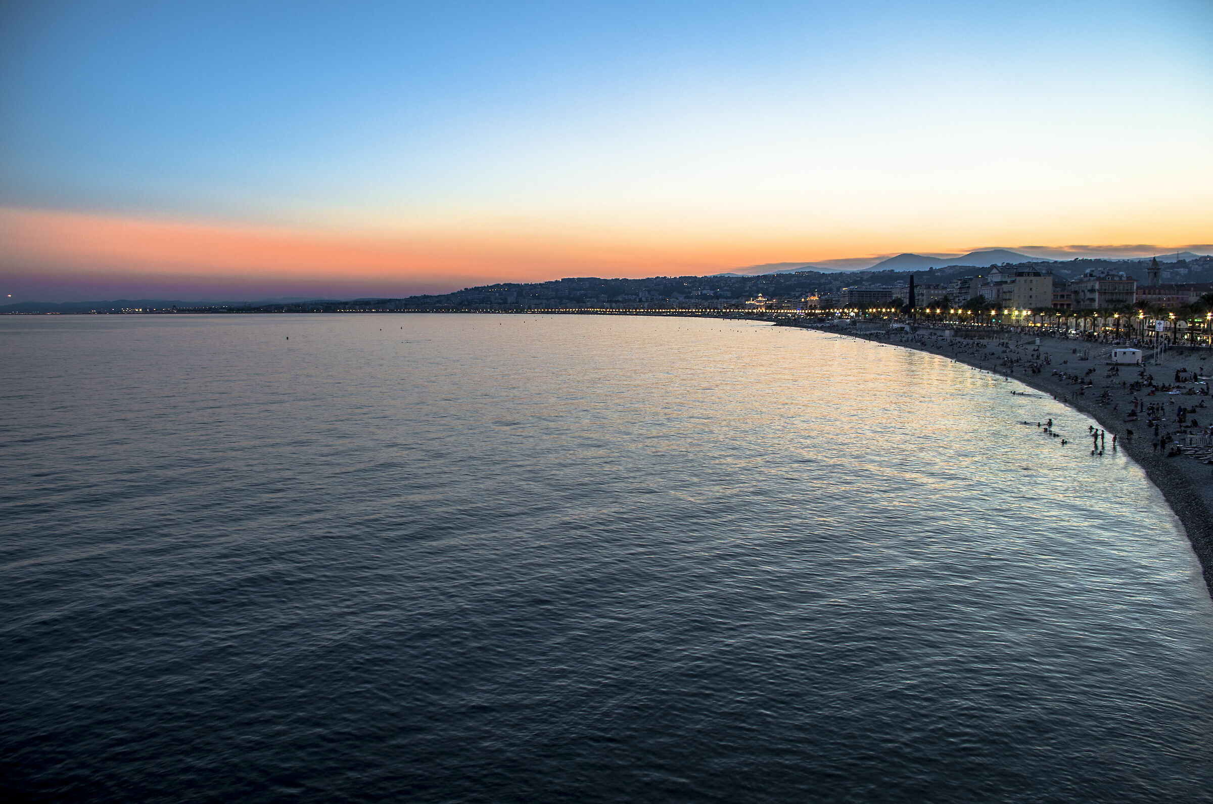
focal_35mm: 27
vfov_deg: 47.7
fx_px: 908
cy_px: 402
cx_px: 606
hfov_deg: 67.5
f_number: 10
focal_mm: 18
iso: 200
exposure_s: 1/6
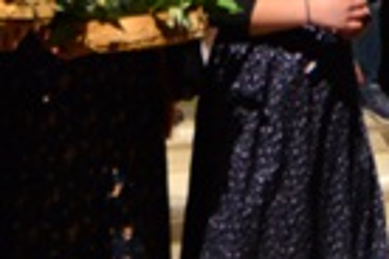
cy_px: -348
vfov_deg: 8.1
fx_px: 1696
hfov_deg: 13.1
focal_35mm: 157
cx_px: 141
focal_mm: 24
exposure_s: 1/125
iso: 2500
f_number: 3.5
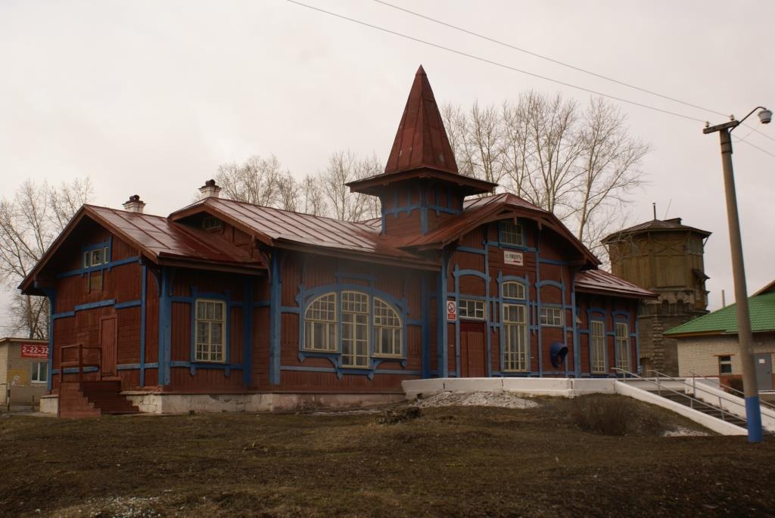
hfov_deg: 46.4
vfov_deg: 32.0
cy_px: 259
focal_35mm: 42
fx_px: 905
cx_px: 388
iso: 100
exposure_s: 1/160
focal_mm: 28
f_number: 10
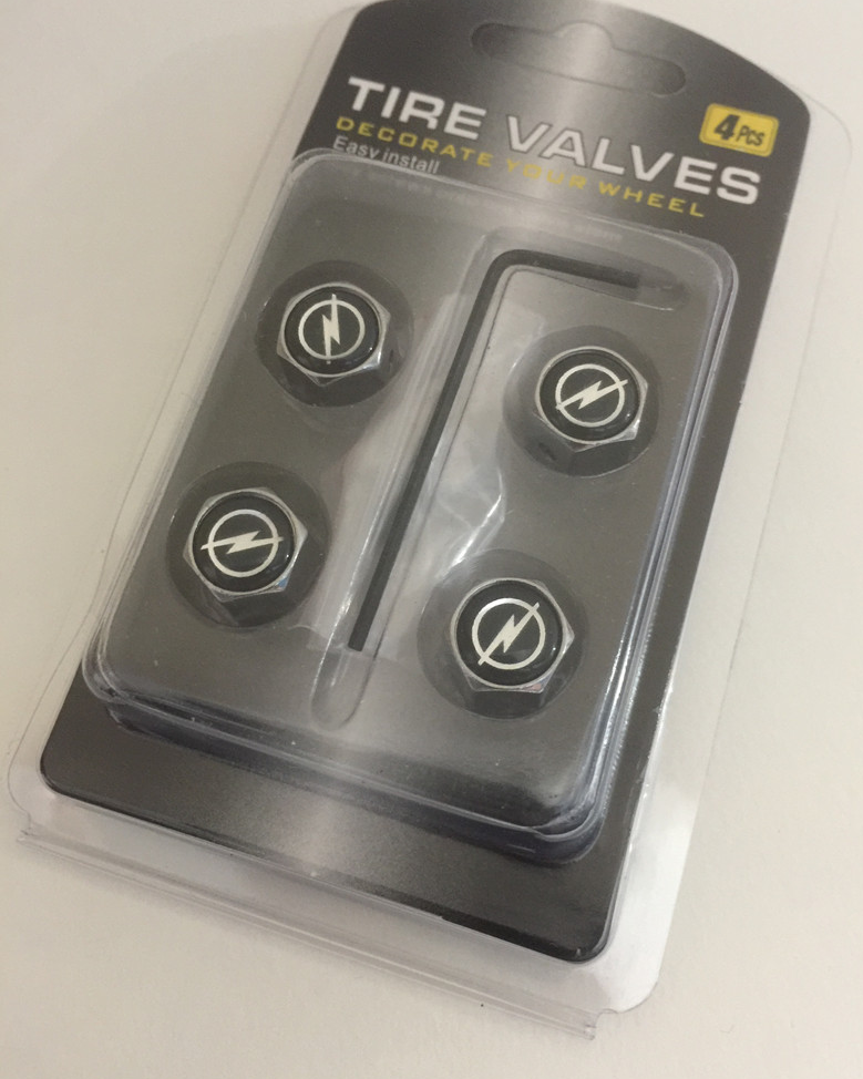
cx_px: 434
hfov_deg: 47.1
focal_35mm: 31
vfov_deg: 57.2
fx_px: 990
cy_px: 558
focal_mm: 4.15
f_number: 2.2
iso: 125
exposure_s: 1/8
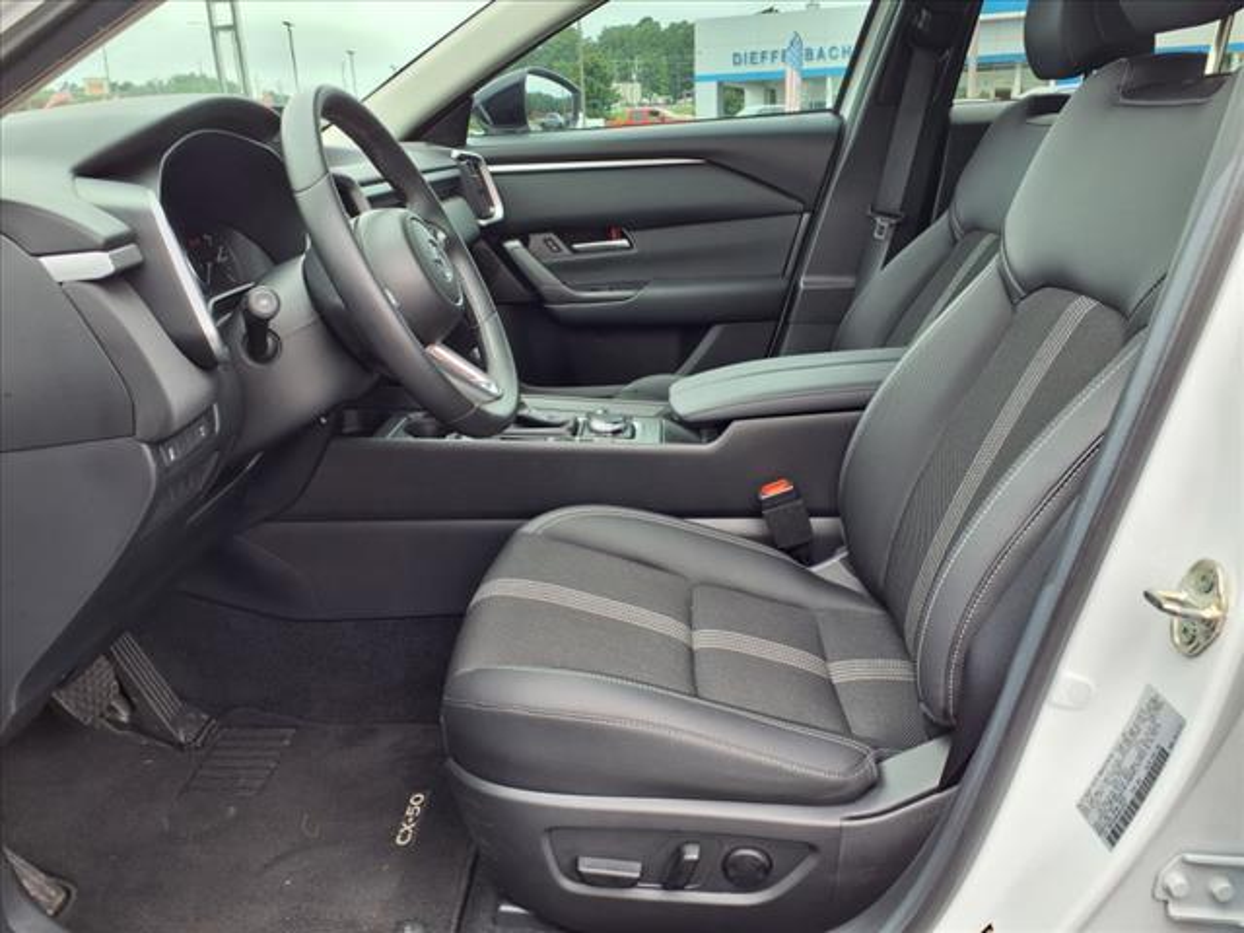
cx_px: 622
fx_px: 970
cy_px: 466
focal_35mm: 27
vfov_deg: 51.4
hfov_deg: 65.3
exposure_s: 1/123
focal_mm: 3.58
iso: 40
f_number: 1.9
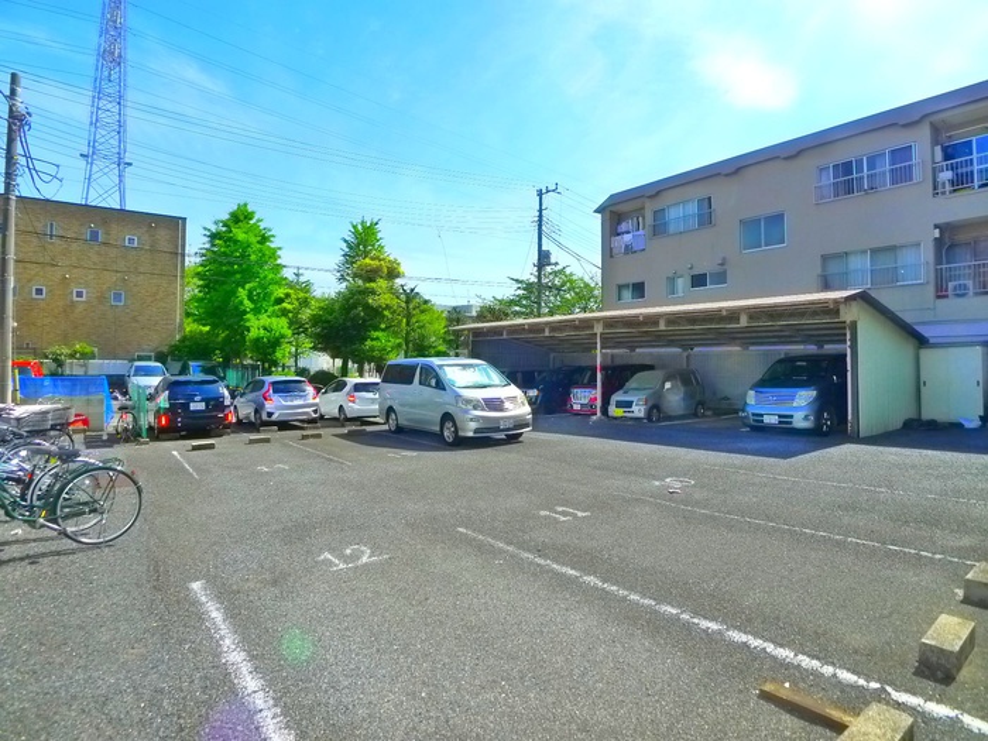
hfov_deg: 71.6
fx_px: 685
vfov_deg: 56.8
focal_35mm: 24
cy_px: 370
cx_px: 494
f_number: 4
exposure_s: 1/640
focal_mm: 5.1
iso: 400
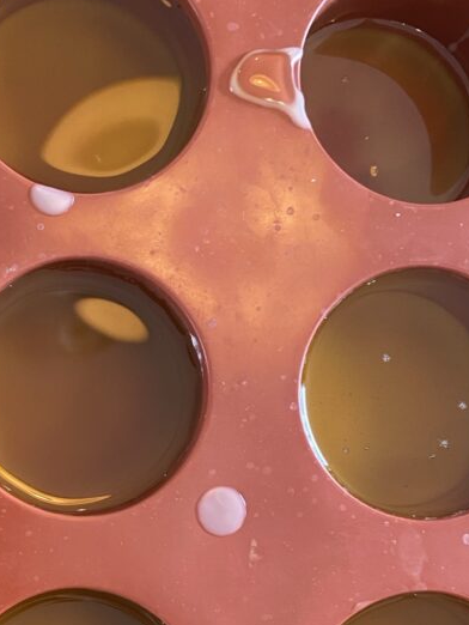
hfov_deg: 27.3
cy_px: 460
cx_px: 25
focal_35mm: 51
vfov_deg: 36.7
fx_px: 921
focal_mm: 4.25
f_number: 1.8
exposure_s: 1/60
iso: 250
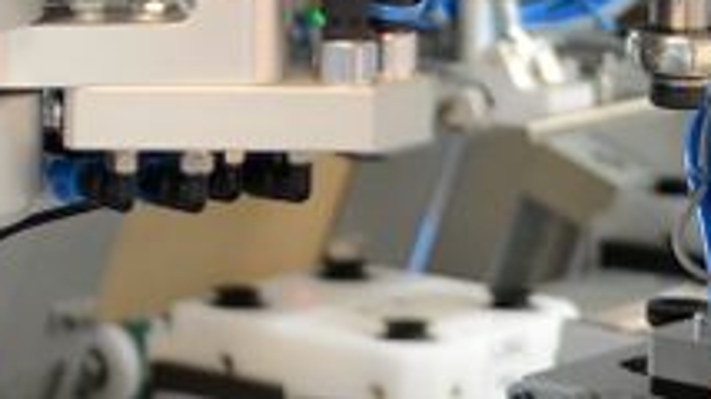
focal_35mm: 211
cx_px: -542
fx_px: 3975
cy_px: -457
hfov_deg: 9.7
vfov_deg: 5.6
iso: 640
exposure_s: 1/80
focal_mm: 24
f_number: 3.2
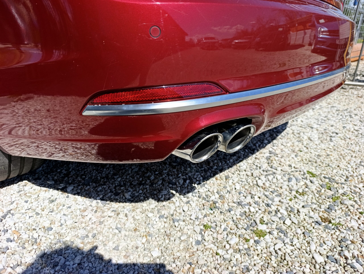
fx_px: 242
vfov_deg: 59.0
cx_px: 182
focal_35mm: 23
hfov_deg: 73.8
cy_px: 137
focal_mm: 6.14
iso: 50
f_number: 1.6
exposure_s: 1/784
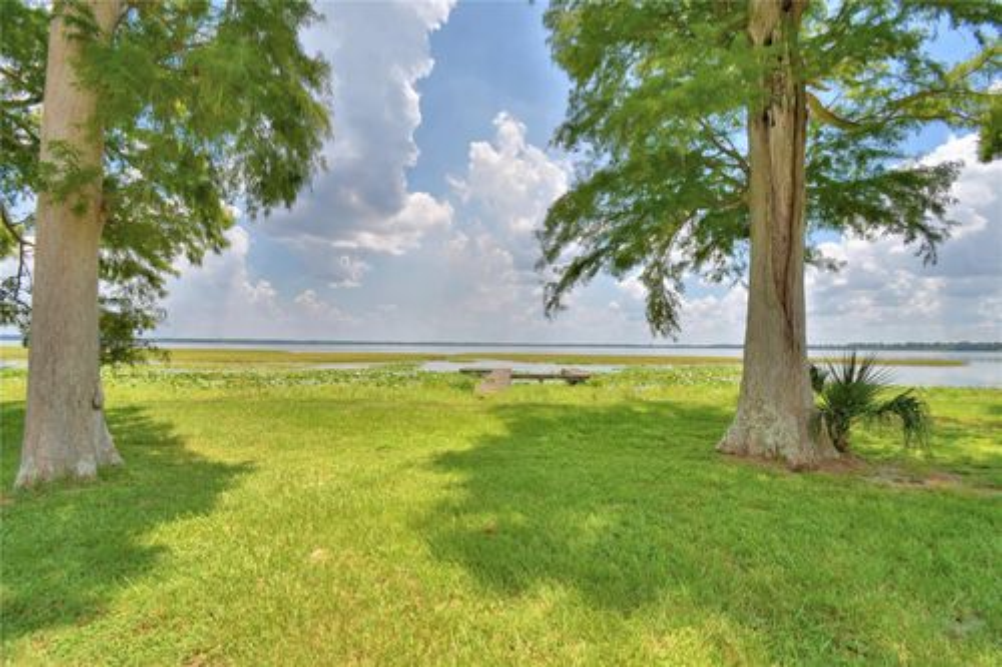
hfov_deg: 100.4
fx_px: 417
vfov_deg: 77.3
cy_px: 334
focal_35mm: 15
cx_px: 501
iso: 100
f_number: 11
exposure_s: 1/250
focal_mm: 10
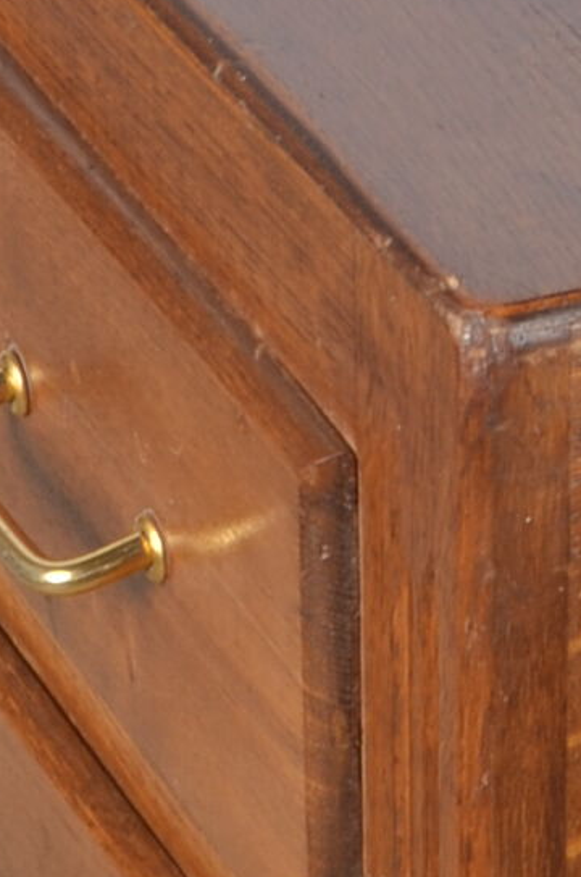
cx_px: 400
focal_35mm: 245
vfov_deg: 8.4
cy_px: 402
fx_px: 5953
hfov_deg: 5.6
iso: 100
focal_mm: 24
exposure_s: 1/125
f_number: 11
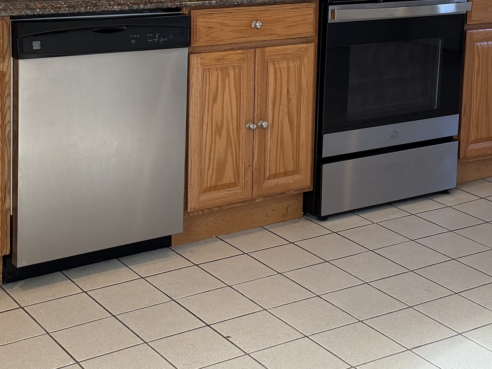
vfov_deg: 22.4
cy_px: 36
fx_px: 910
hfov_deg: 30.3
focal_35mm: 64
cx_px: 246
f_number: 1.78
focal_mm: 6.76
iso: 160
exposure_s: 1/206
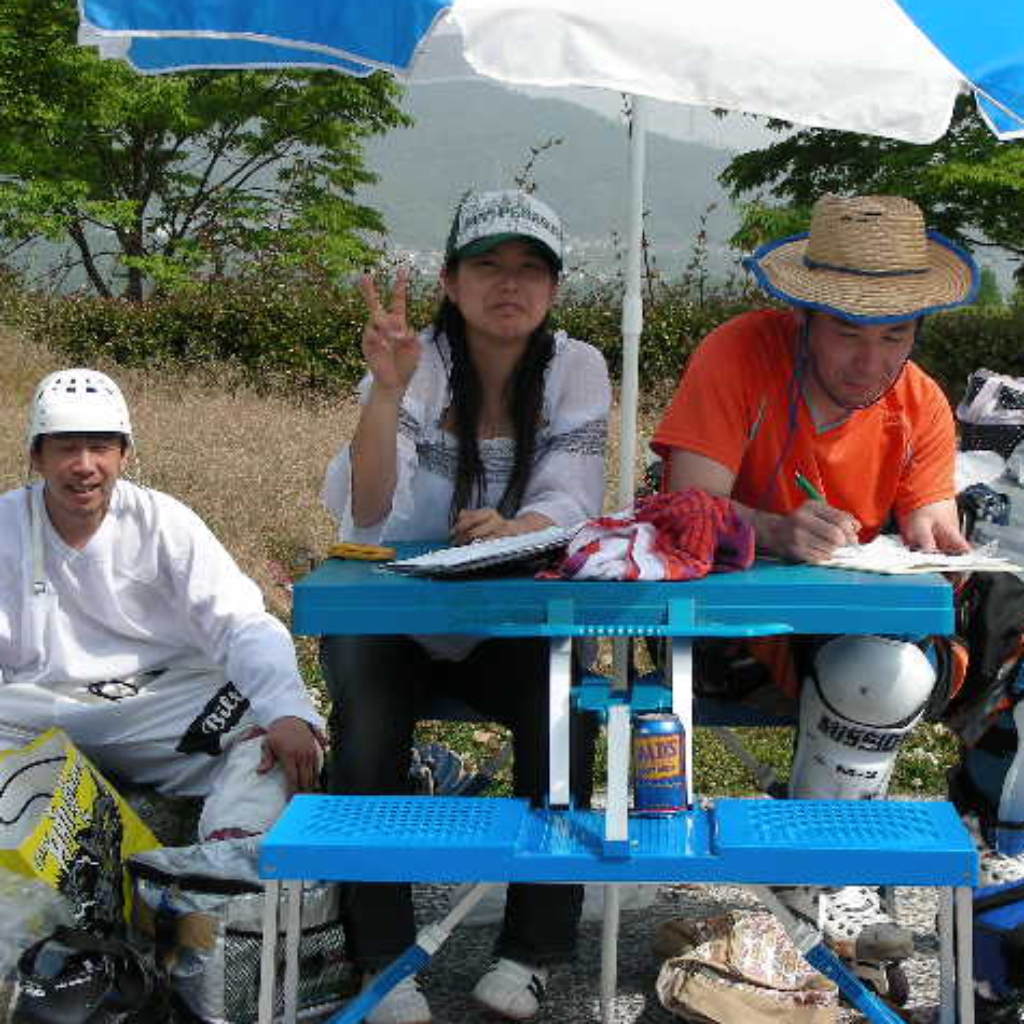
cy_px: 509
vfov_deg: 23.1
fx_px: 2510
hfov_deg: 23.1
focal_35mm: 75
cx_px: 500
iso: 50
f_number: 4
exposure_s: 1/416
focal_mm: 10.5
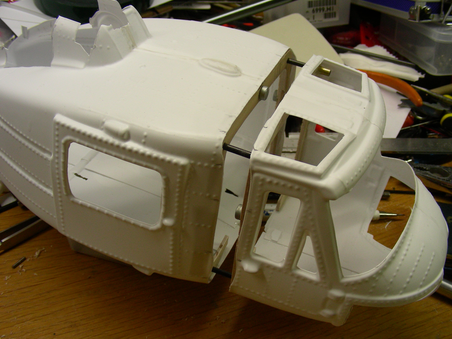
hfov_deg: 47.9
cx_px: 229
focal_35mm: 39
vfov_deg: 36.8
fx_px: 509
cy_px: 168
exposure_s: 1/59.8
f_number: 3.5
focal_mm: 6.3
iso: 124
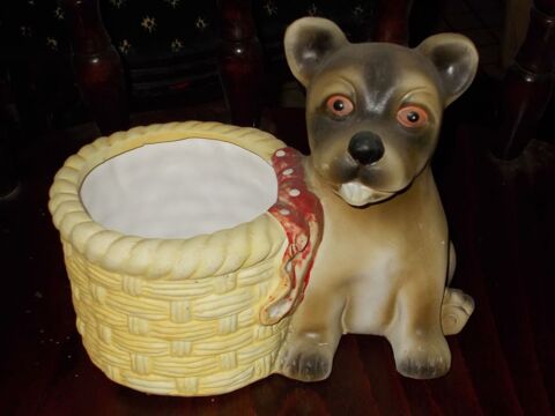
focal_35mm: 76
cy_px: 208
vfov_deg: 19.4
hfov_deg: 25.7
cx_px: 278
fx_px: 1219
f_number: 5.8
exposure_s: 1/60
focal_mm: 13.5
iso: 200
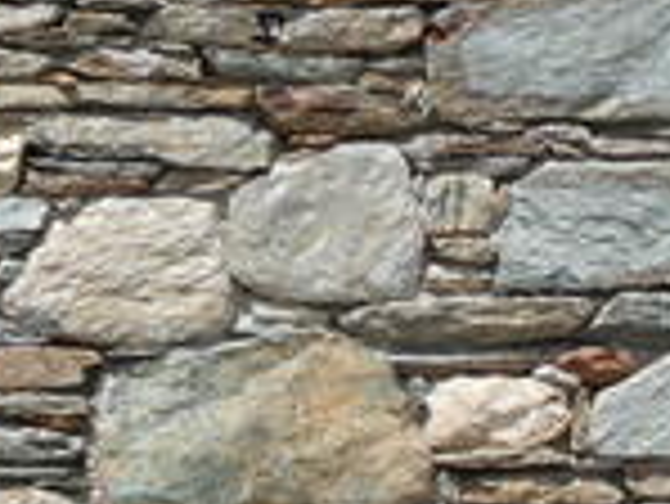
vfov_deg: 14.3
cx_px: -571
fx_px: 1995
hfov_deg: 15.9
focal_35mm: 103
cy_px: 441
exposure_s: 1/800
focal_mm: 4.3
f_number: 3.5
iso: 80
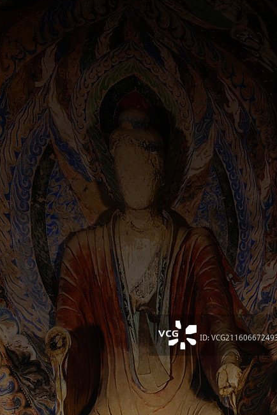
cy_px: 215
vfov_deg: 33.9
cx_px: 121
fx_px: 681
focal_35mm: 59
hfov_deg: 23.0
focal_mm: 48
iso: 5000
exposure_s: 1/60
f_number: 4.5
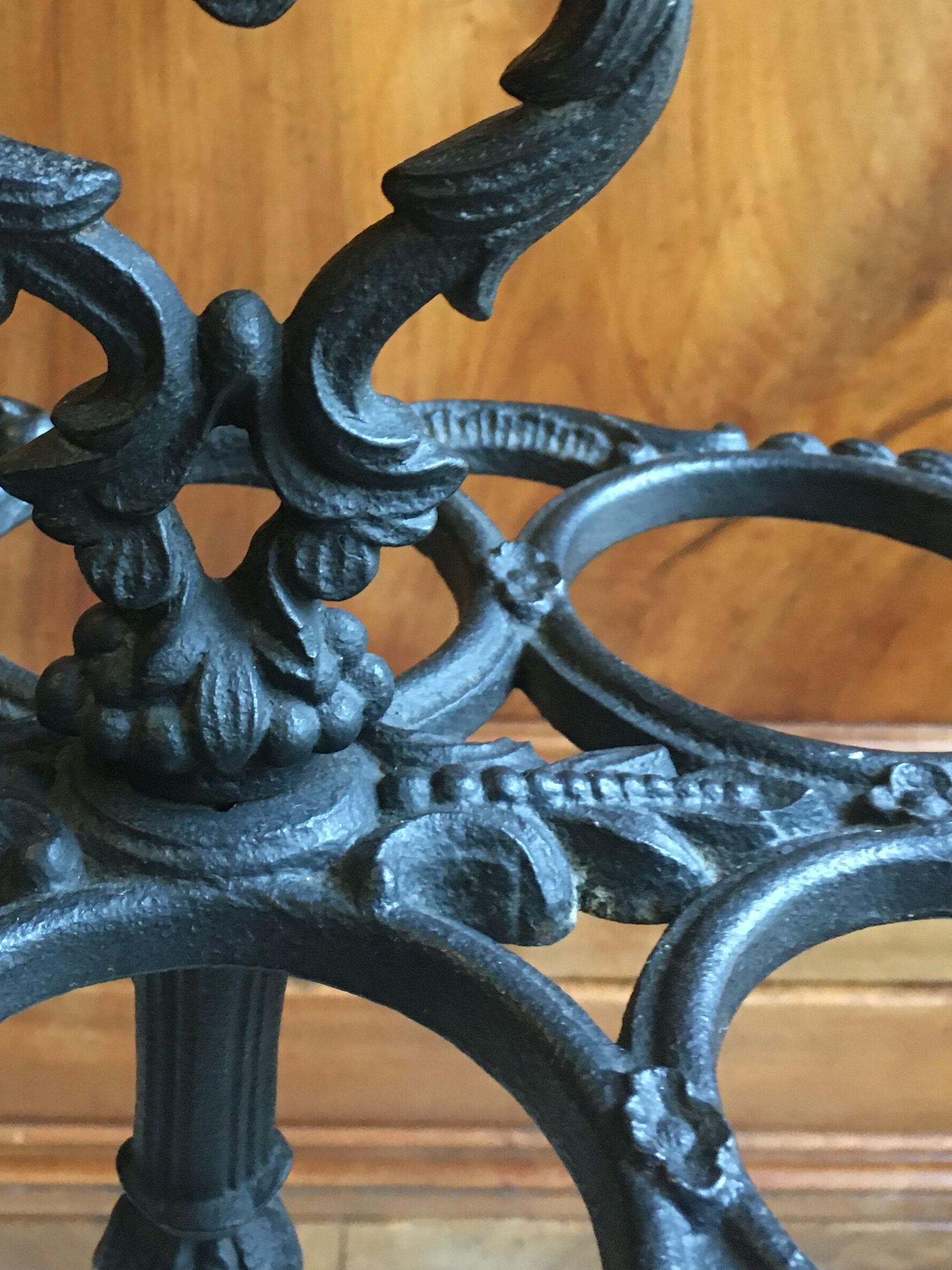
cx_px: 240
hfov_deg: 29.2
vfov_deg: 38.4
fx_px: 1796
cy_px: 409
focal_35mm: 49
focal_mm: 4.15
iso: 200
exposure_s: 1/17
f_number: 2.2
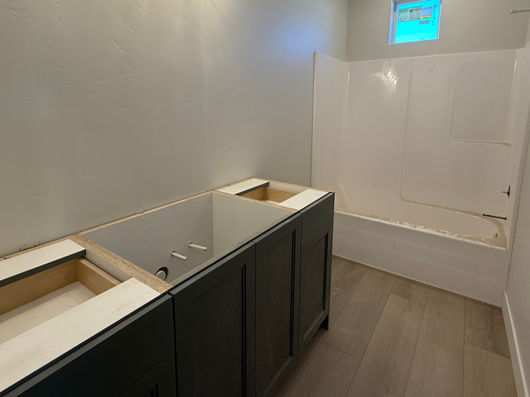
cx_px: 272
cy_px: 149
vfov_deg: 67.6
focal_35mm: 19
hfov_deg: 84.7
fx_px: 291
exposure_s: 1/120
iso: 100
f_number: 2.2
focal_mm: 2.22
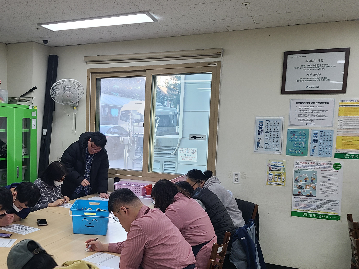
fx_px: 394
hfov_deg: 47.5
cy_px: 159
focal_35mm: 38
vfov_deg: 37.6
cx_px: 98
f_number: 1.8
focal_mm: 5.4
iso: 64
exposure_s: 1/60
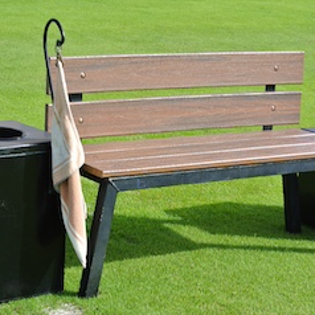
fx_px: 1194
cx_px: 159
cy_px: 176
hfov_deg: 15.0
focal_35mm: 116
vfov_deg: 15.0
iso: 100
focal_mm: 30
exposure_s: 1/400
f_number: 4.5
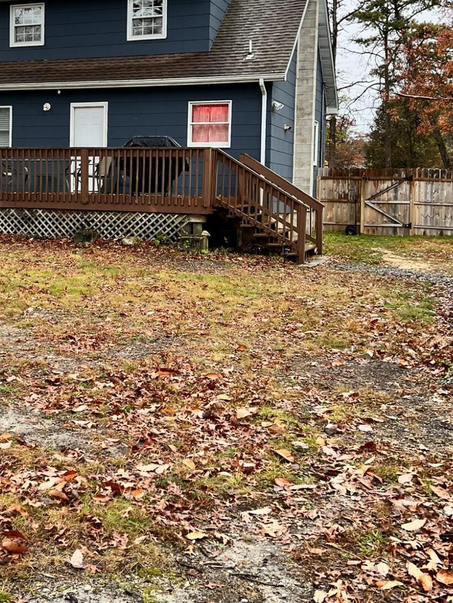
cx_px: 73
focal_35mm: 48
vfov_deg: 39.1
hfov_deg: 29.4
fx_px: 837
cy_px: 193
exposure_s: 1/121
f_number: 1.5
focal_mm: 5.7
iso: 64
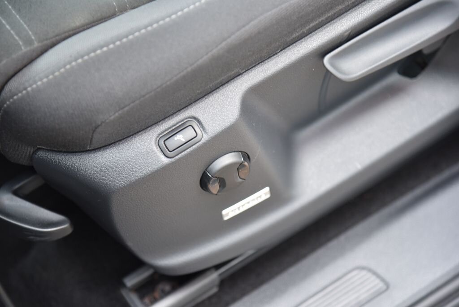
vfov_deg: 11.4
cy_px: 154
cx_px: 230
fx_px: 1531
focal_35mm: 120
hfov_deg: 17.1
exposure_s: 1/25
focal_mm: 120
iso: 500
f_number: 4
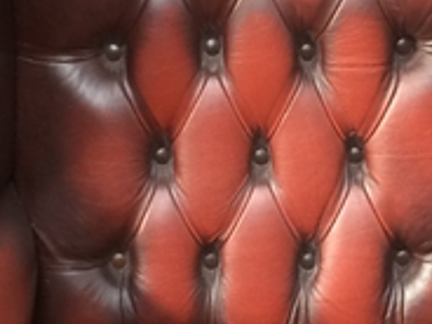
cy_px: 272
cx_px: 286
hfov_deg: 15.6
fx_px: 1572
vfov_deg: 11.7
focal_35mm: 126
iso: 125
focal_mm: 4.15
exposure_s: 1/33
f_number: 2.2
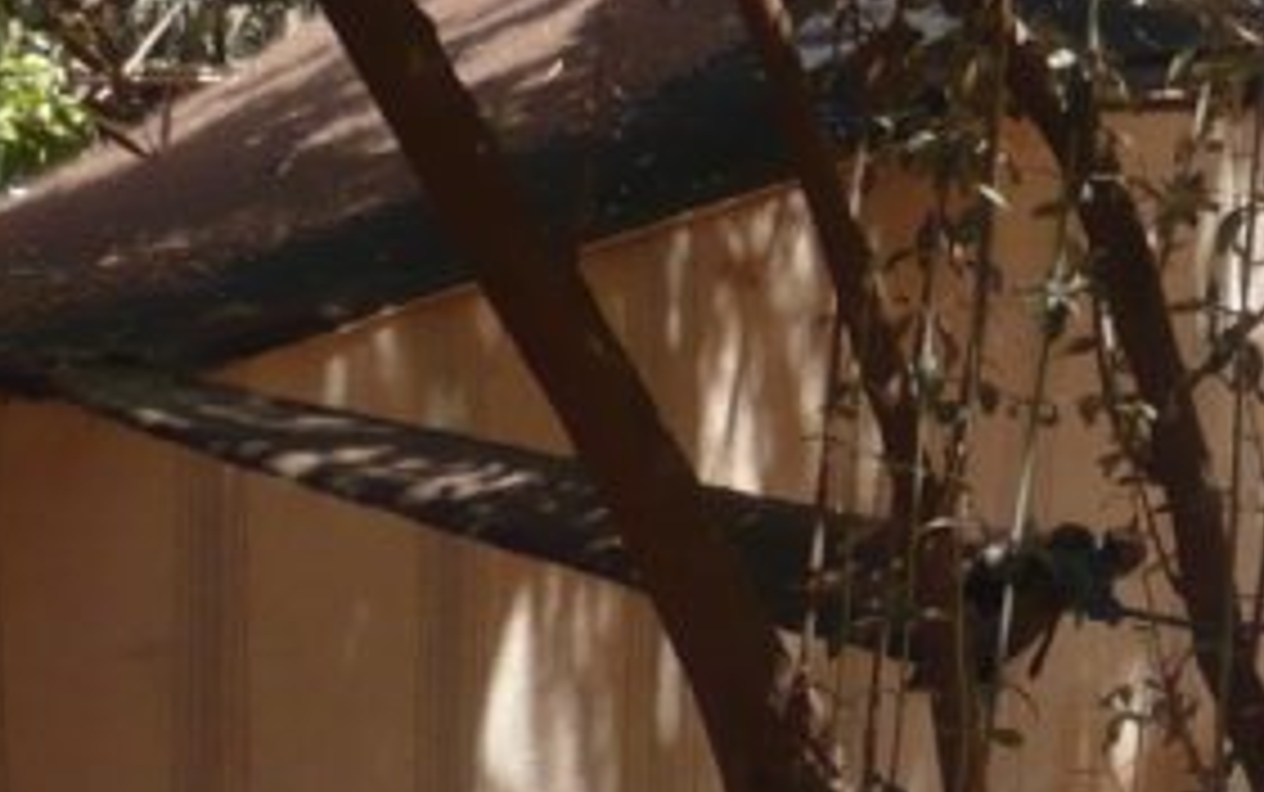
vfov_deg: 9.7
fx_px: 4653
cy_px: 765
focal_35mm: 135
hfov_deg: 15.4
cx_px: 837
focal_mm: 5.8
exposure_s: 1/500
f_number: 2.8
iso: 100
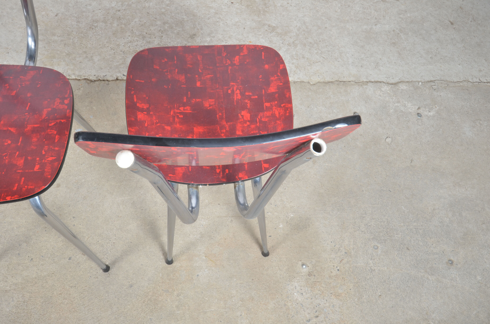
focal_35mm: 33
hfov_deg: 57.3
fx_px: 448
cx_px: 245
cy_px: 162
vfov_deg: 39.8
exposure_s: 1/125
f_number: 11
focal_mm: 22
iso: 100
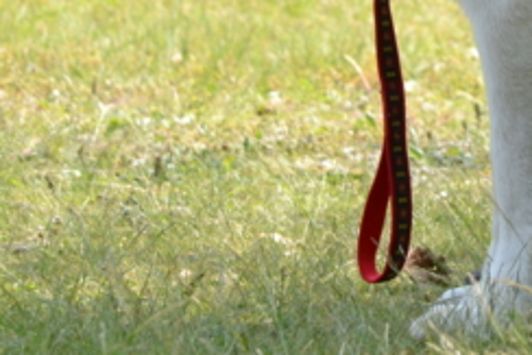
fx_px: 7984
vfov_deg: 2.5
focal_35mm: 540
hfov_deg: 3.8
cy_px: -208
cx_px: 730
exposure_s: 1/125
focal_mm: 110
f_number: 8
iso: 180
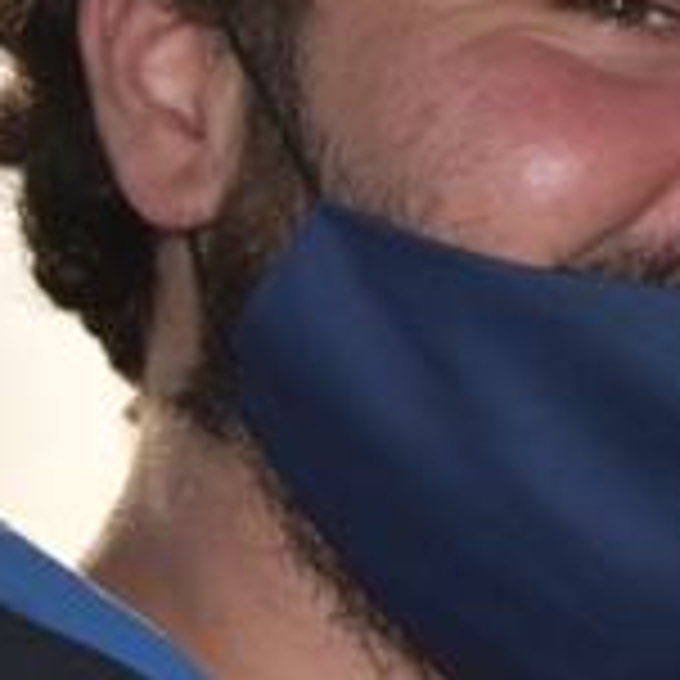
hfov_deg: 8.5
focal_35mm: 203
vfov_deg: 8.6
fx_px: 4512
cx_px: 856
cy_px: 396
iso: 100
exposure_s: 1/200
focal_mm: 20
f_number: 10
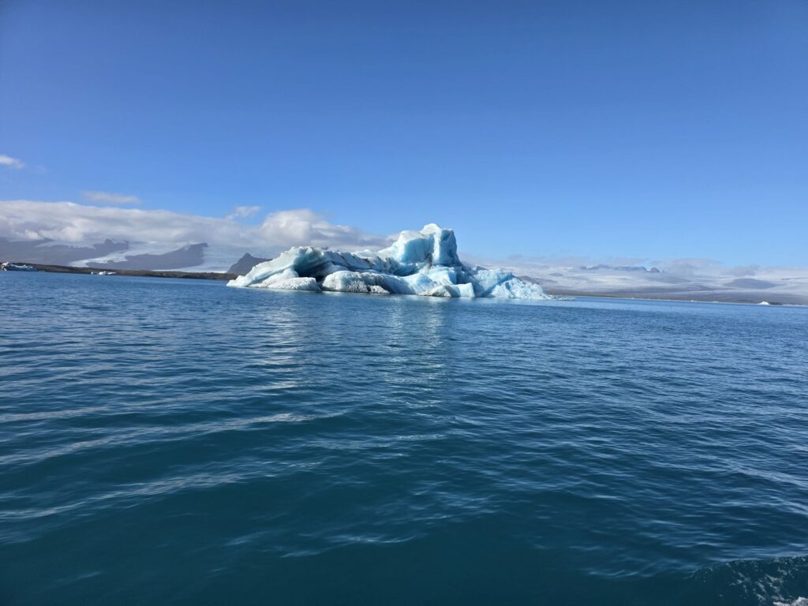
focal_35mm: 23
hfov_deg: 73.9
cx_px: 404
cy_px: 303
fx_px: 537
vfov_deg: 58.9
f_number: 1.7
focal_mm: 6.3
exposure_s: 1/6574
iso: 80
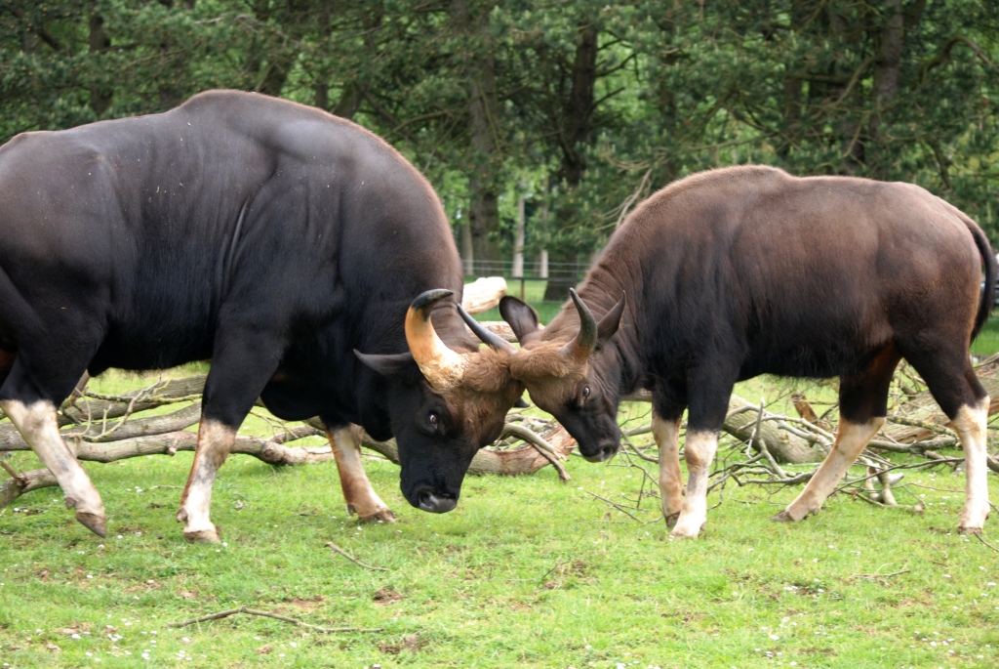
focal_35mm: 105
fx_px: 2917
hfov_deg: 19.4
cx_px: 500
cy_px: 334
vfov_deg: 13.1
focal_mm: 70
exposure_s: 1/200
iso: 200
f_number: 4
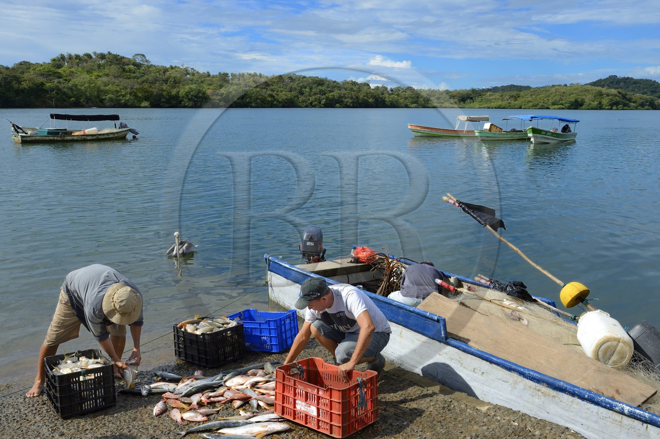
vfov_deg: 42.3
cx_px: 330
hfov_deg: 60.3
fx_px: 568
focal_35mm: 31
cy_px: 220
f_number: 14
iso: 200
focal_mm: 31
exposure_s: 1/250
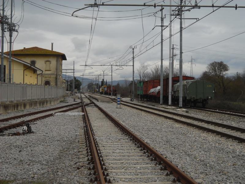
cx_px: 122
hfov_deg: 29.8
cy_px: 92
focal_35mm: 65
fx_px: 460
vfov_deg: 22.6
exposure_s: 1/369
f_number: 4
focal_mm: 10.84
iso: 64
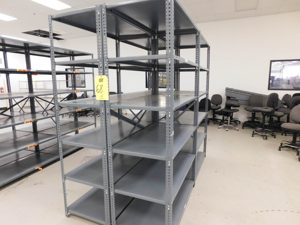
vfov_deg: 58.9
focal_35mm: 23
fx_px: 199
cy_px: 112
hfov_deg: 73.9
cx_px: 150
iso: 320
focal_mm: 4
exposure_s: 1/30
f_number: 3
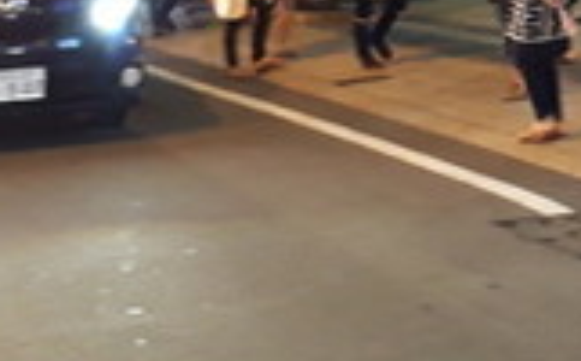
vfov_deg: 10.7
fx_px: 1802
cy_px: -289
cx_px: 603
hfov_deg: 17.8
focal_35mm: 114
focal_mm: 3.6
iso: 320
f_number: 1.9
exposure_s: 1/17
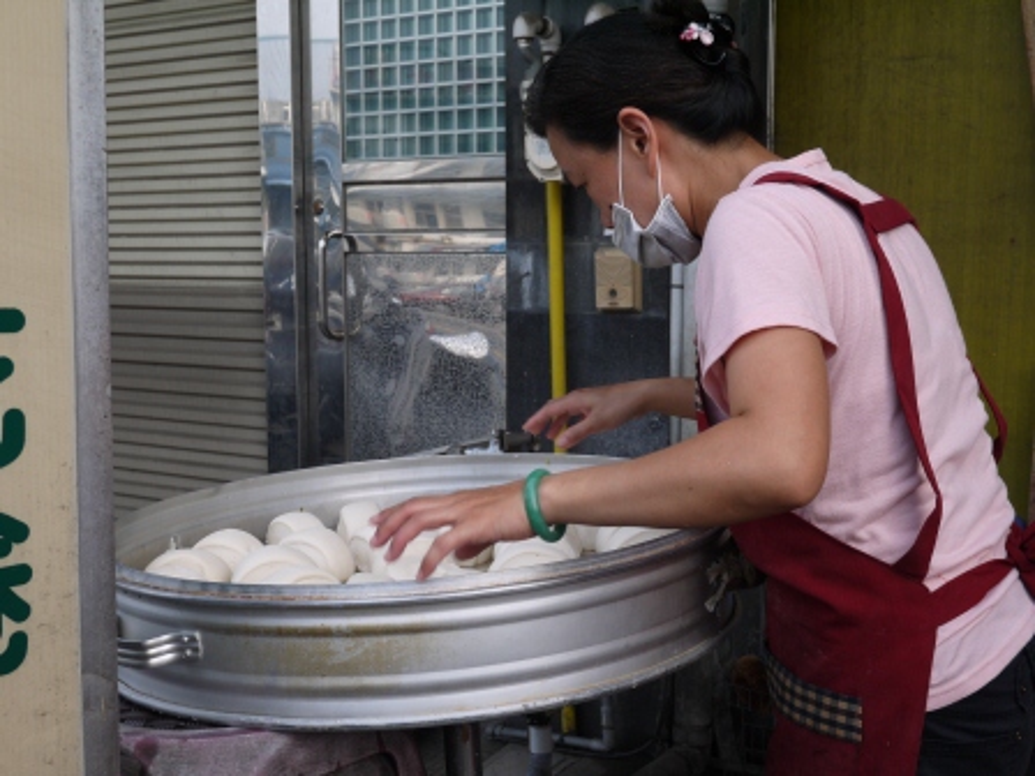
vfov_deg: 32.9
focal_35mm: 44
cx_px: 518
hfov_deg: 42.9
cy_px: 388
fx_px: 1316
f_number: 6.3
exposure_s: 1/200
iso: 160
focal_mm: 22
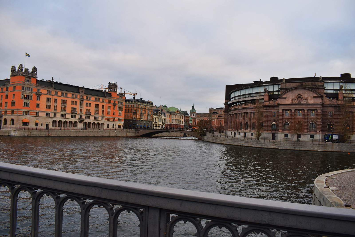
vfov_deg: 47.9
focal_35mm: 27
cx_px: 178
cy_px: 118
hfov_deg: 67.4
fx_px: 266
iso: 400
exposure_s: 1/200
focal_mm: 18
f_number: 7.1
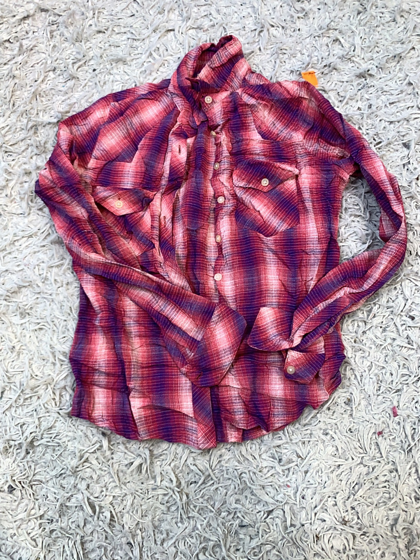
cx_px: 210
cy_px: 280
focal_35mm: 26
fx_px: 421
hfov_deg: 53.1
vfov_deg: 67.3
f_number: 1.8
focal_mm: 4.25
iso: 64
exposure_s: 1/100
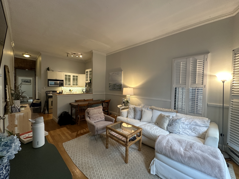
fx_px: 97
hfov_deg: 102.1
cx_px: 120
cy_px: 90
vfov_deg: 85.7
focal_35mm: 14
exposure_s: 1/60
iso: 200
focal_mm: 2.22
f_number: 2.2
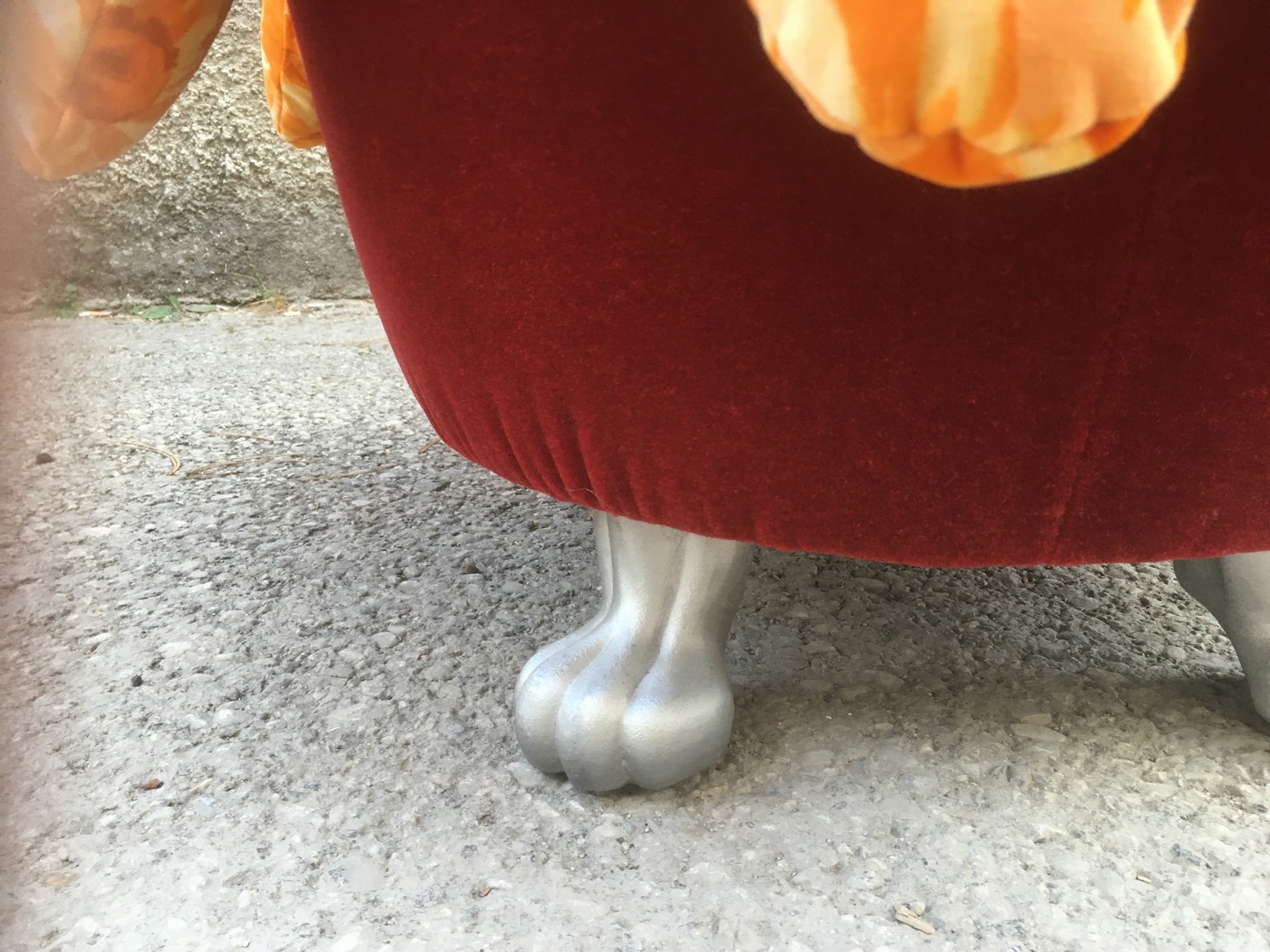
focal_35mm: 29
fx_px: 1064
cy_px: 476
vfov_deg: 48.2
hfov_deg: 61.7
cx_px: 635
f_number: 2.2
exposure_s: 1/33
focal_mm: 4.15
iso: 50
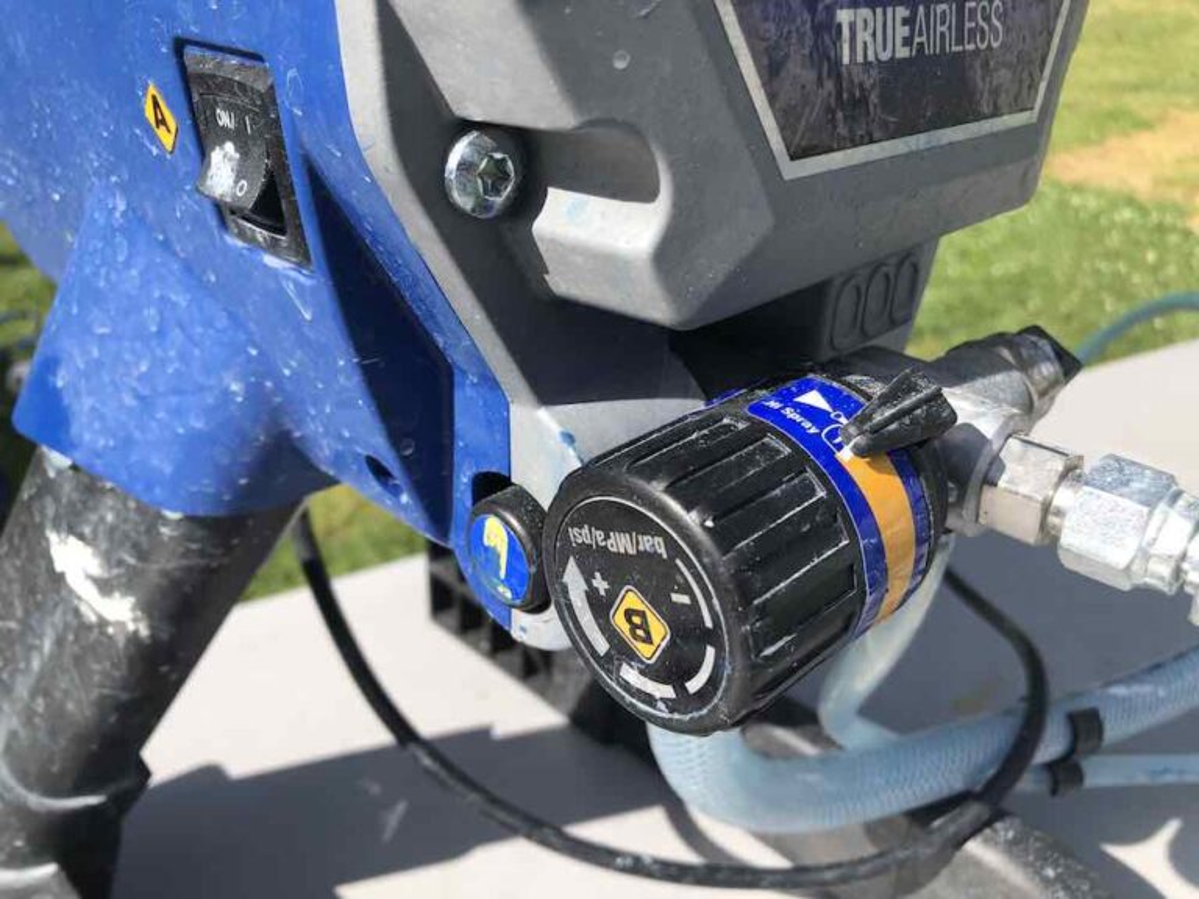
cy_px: 450
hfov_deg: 63.4
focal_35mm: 28
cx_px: 600
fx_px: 970
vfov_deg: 49.7
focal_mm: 3.99
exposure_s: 1/1143
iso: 20
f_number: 1.8
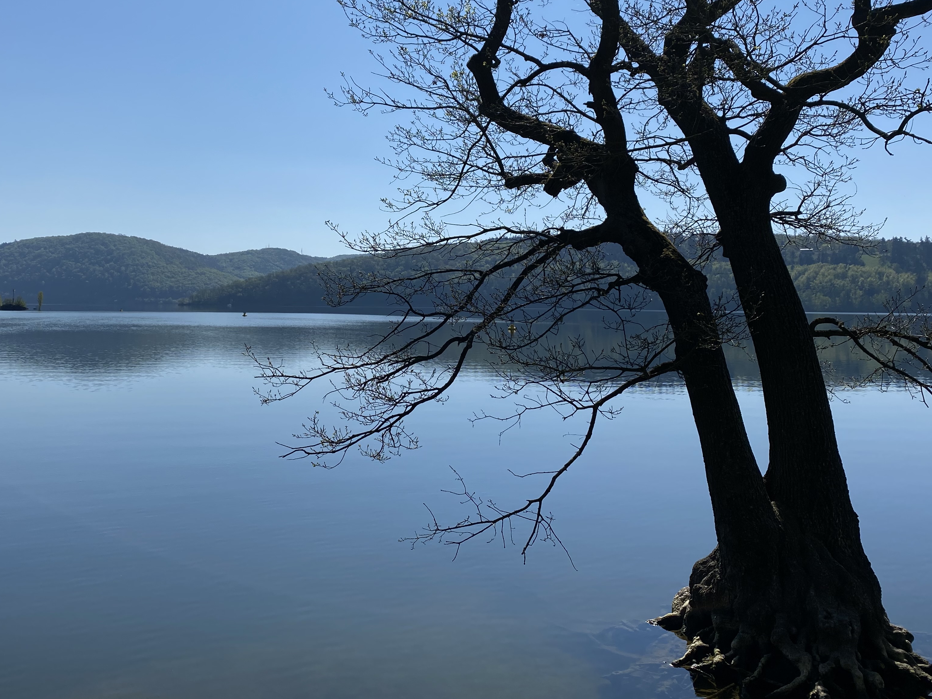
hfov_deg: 53.8
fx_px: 915
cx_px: 403
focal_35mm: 34
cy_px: 250
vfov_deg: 41.4
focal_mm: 4.25
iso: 32
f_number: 1.8
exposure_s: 1/6098
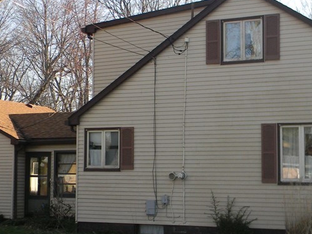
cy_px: 121
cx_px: 155
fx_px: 667
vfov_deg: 19.9
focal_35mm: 74
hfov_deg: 26.3
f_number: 3.7
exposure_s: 1/340
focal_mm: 6.4
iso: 112
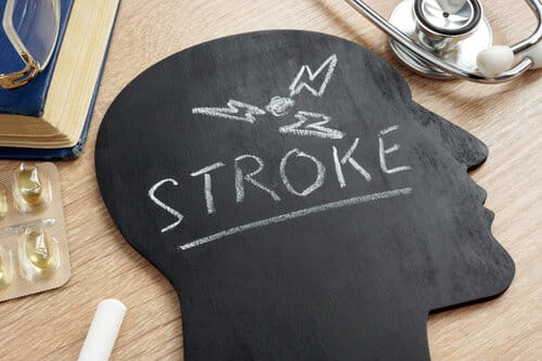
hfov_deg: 43.6
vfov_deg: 29.8
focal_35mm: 45
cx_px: 271
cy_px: 180
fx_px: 677
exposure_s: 1/2
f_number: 20
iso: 200
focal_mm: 30
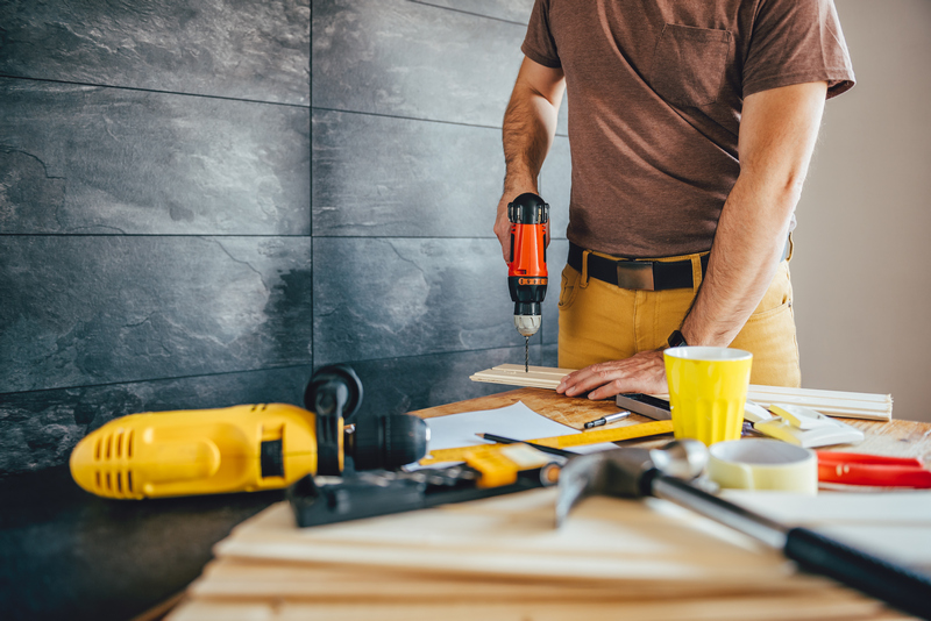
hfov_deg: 69.4
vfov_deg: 49.6
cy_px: 310
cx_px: 466
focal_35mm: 26
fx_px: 673
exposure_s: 1/50
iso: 200
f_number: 2.8
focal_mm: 26
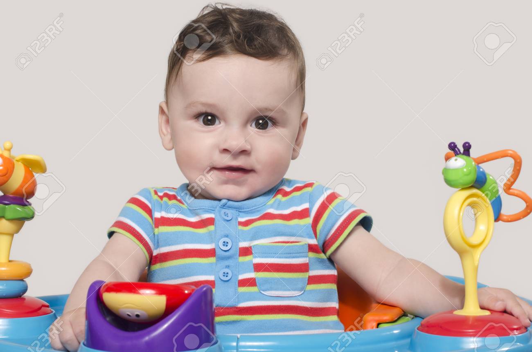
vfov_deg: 18.1
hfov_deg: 27.0
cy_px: 176
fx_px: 1106
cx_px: 266
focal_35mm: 75
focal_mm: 50
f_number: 10
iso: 100
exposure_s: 1/250
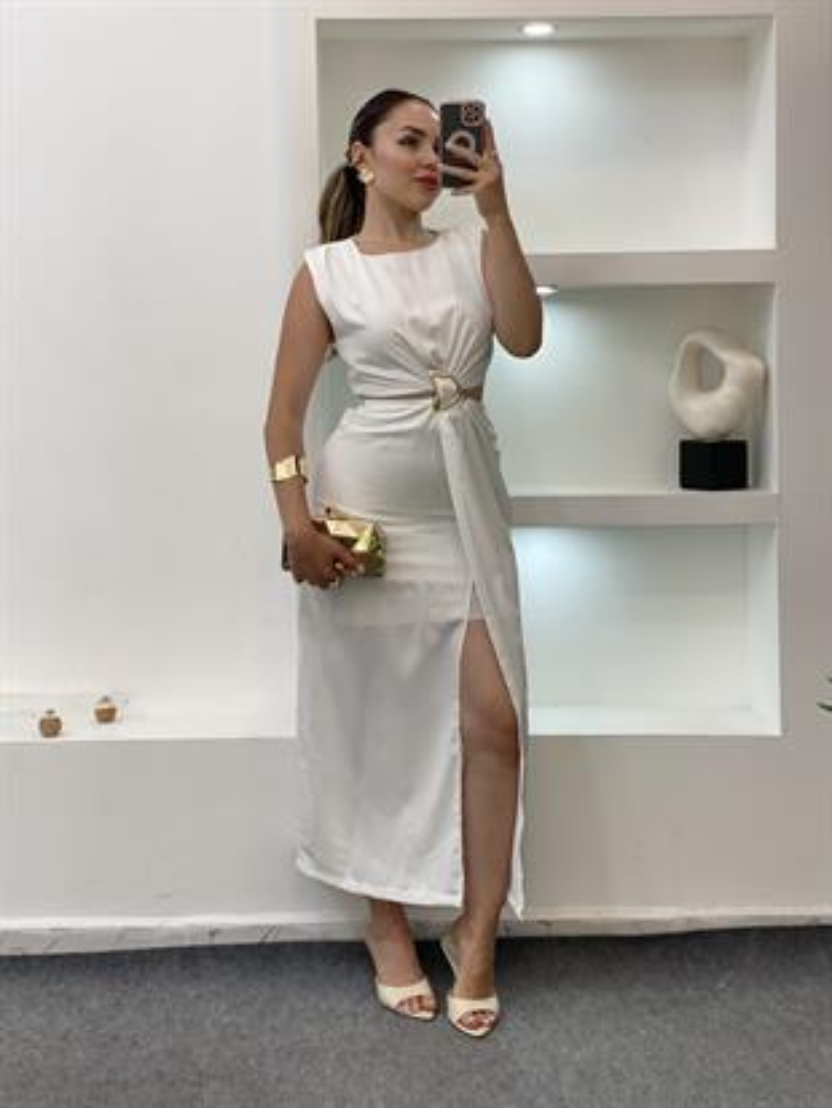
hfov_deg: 28.0
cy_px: 554
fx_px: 1666
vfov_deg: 36.8
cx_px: 416
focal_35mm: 52
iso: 50
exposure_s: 1/100
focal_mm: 6
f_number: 2
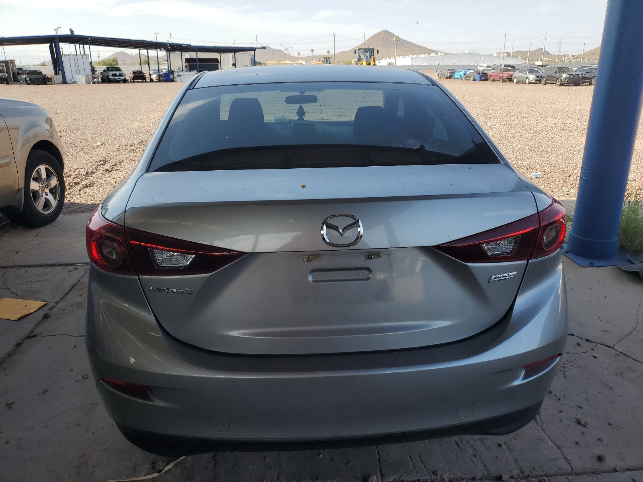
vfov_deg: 53.1
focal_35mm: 26
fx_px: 483
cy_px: 241
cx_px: 322
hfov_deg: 67.3
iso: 50
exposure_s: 1/1429
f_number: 1.5
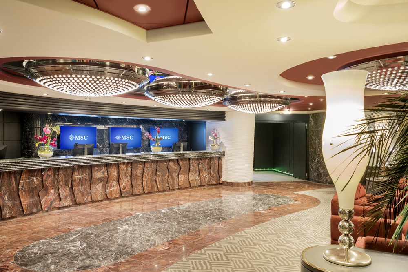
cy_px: 136
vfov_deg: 44.9
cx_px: 204
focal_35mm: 29
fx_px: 329
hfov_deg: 63.7
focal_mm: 29
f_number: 11
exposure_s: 4
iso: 800
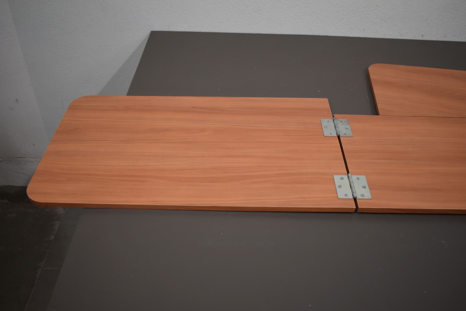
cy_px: 156
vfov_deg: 36.9
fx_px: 466
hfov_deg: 53.1
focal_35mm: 36
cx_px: 233
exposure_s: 1/250
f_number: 3.8
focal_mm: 24
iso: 560
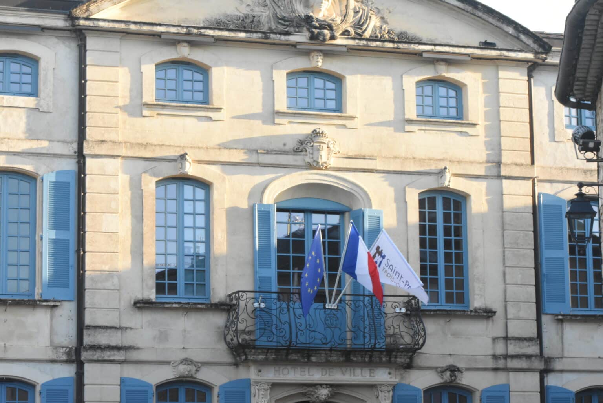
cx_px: 302
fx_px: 1886
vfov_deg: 12.2
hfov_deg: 18.2
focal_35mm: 112
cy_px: 202
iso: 2200
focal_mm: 75
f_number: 16
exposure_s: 1/125
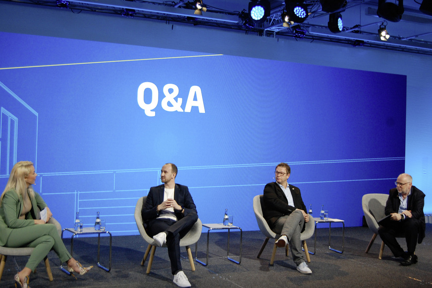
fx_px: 558
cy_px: 144
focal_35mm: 46
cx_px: 216
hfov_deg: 42.4
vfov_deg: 28.9
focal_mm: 31
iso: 800
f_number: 4.5
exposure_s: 1/30
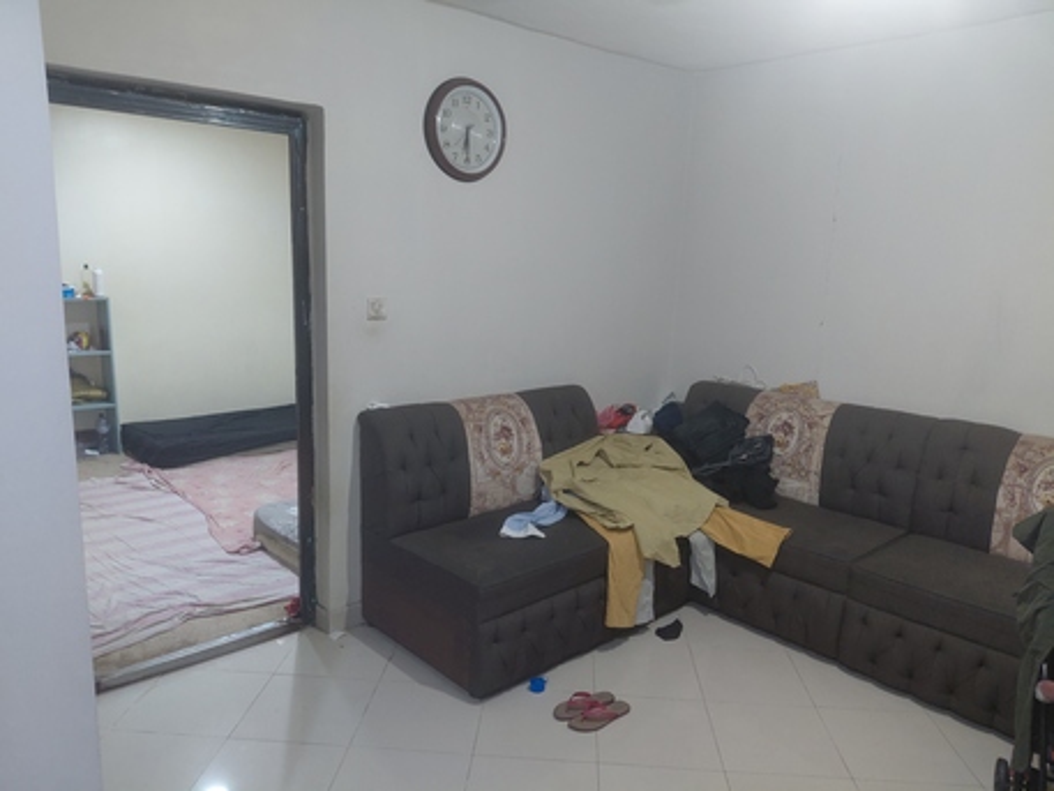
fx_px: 761
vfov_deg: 54.9
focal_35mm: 25
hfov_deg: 69.4
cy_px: 396
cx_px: 527
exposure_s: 1/60
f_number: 1.8
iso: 320
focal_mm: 4.69
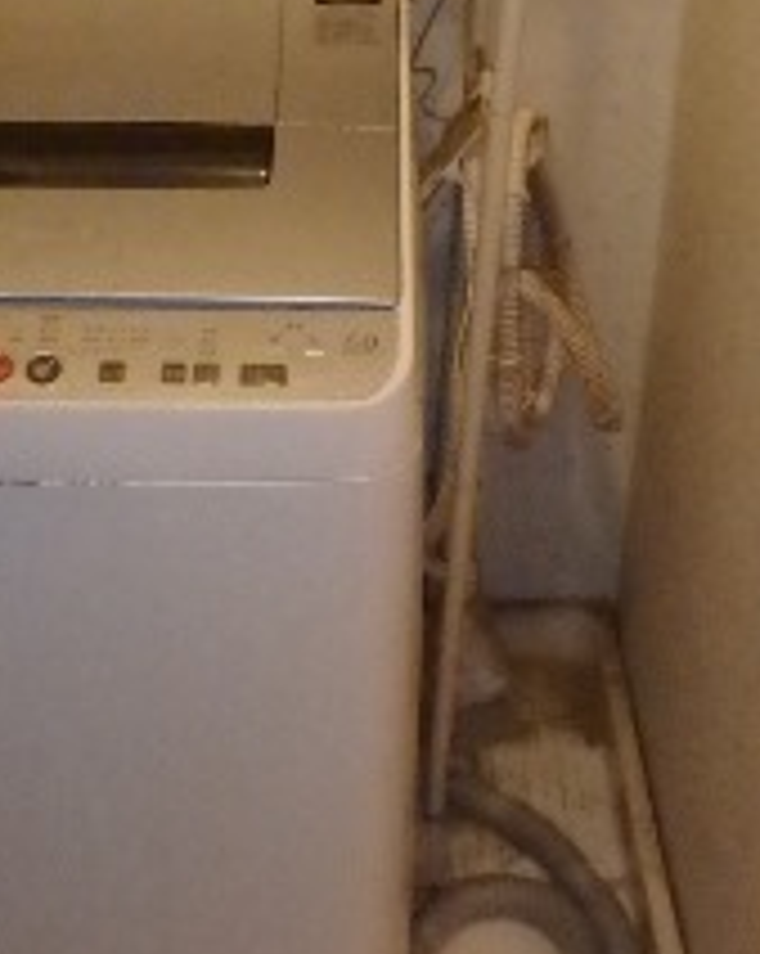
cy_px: 90
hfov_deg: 24.4
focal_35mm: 62
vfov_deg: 29.2
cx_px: 261
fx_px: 1747
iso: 1600
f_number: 6
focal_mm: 3.7
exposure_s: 1/30
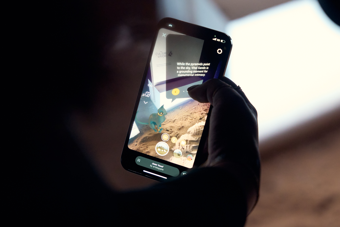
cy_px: 114
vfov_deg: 13.0
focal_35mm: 105
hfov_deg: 19.5
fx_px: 992
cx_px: 170
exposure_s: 1/400
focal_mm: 70
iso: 6400
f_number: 2.8
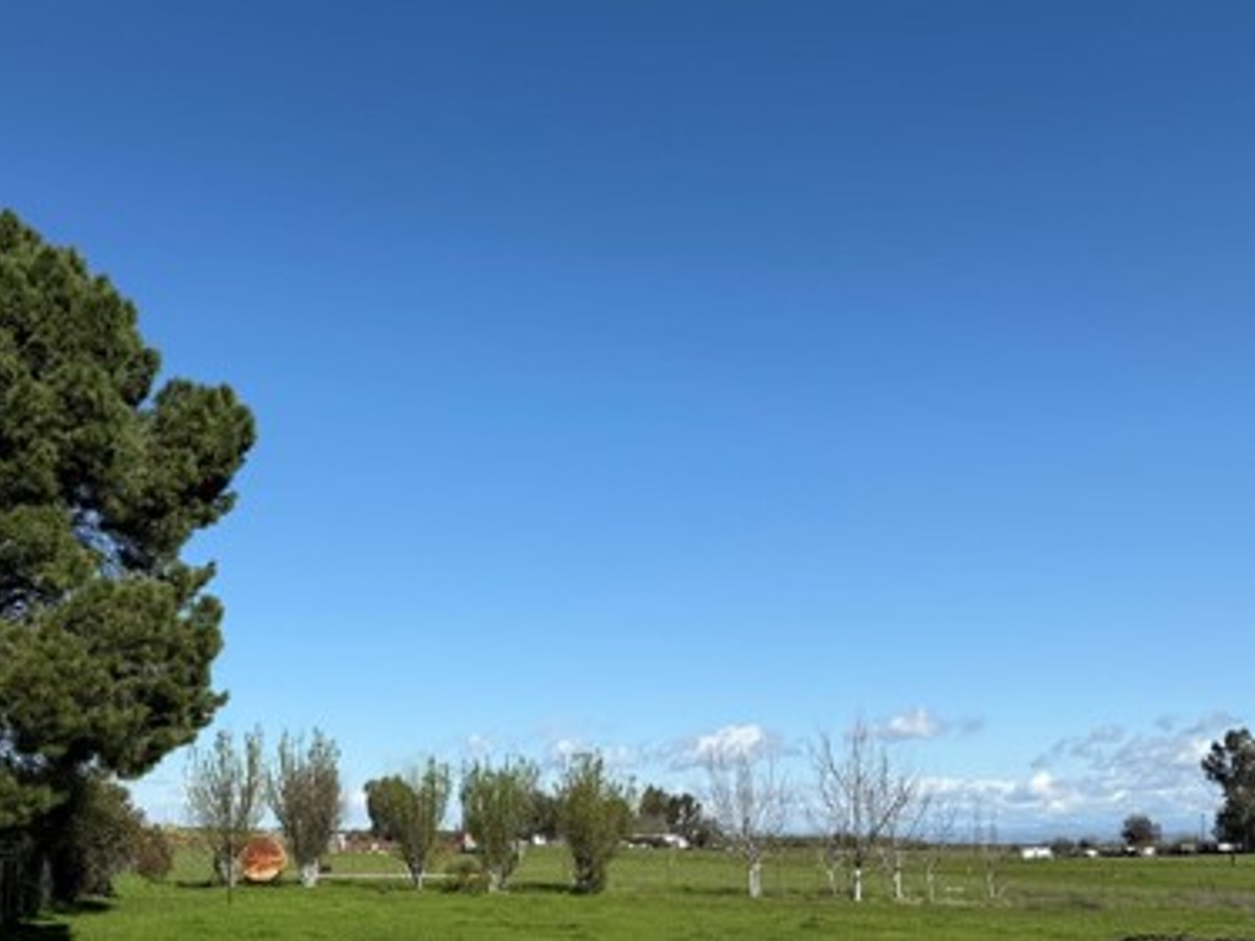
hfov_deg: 44.5
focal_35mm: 41
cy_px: 630
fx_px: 1486
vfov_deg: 34.8
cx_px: 338
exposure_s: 1/5319
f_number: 1.78
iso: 80
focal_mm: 6.76
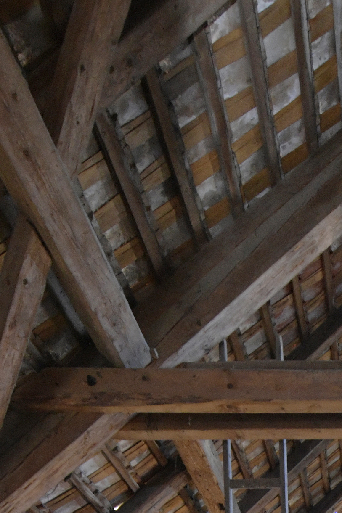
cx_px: 397
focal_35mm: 47
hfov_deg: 26.0
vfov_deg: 27.9
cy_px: 774
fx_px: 670
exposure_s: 1/13
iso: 1600
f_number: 5.6
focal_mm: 14
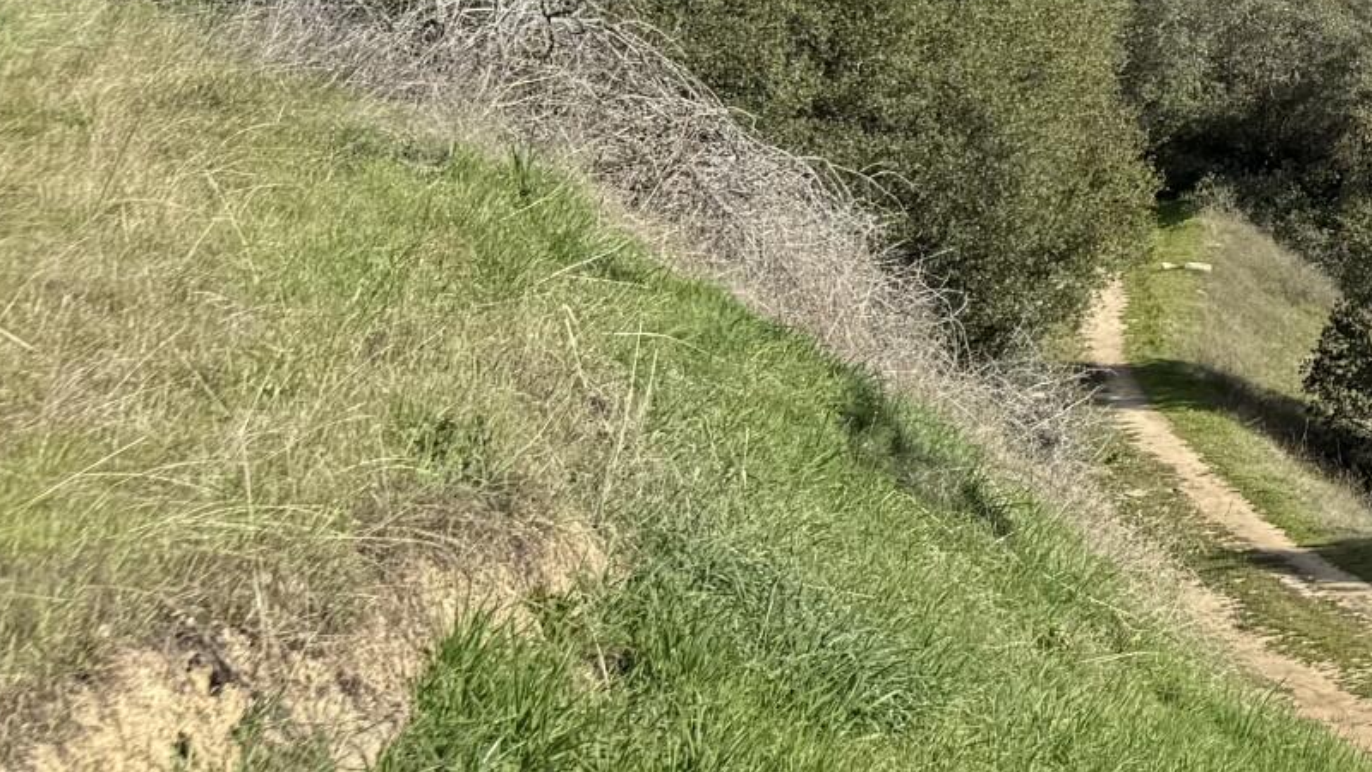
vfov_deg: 11.6
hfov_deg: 18.6
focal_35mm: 98
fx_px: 3565
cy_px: -508
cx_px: 2193
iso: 80
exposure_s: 1/4975
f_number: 1.78
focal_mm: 6.76
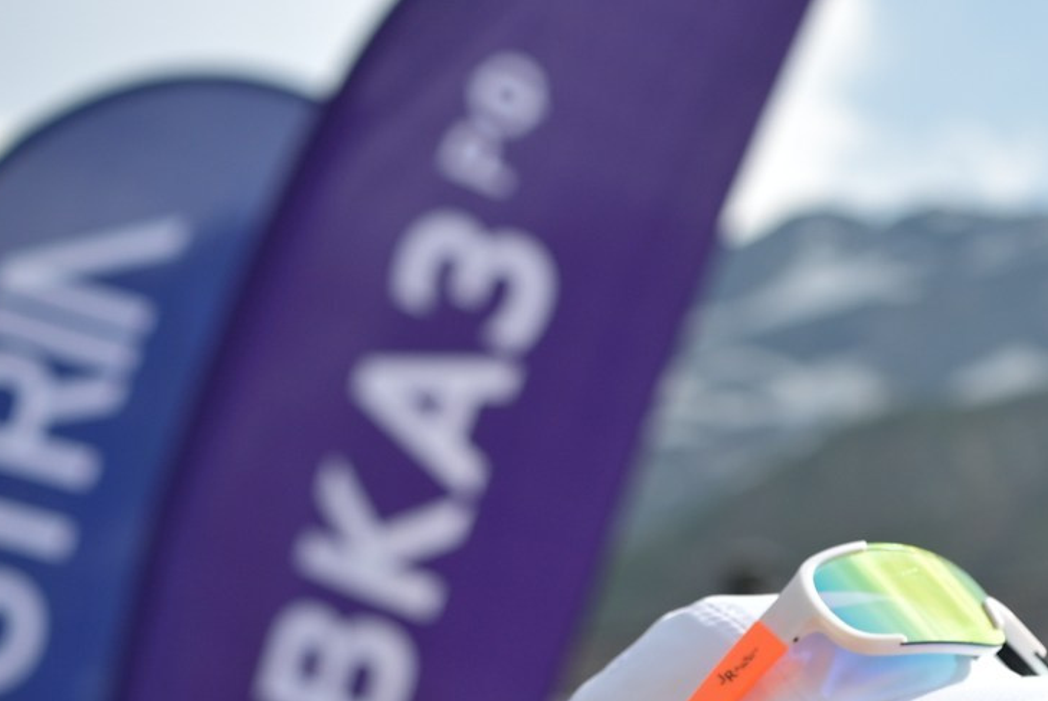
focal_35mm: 123
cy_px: 1196
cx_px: 1572
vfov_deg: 10.6
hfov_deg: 15.4
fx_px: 3584
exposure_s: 1/2000
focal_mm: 35
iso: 125
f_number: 2.8
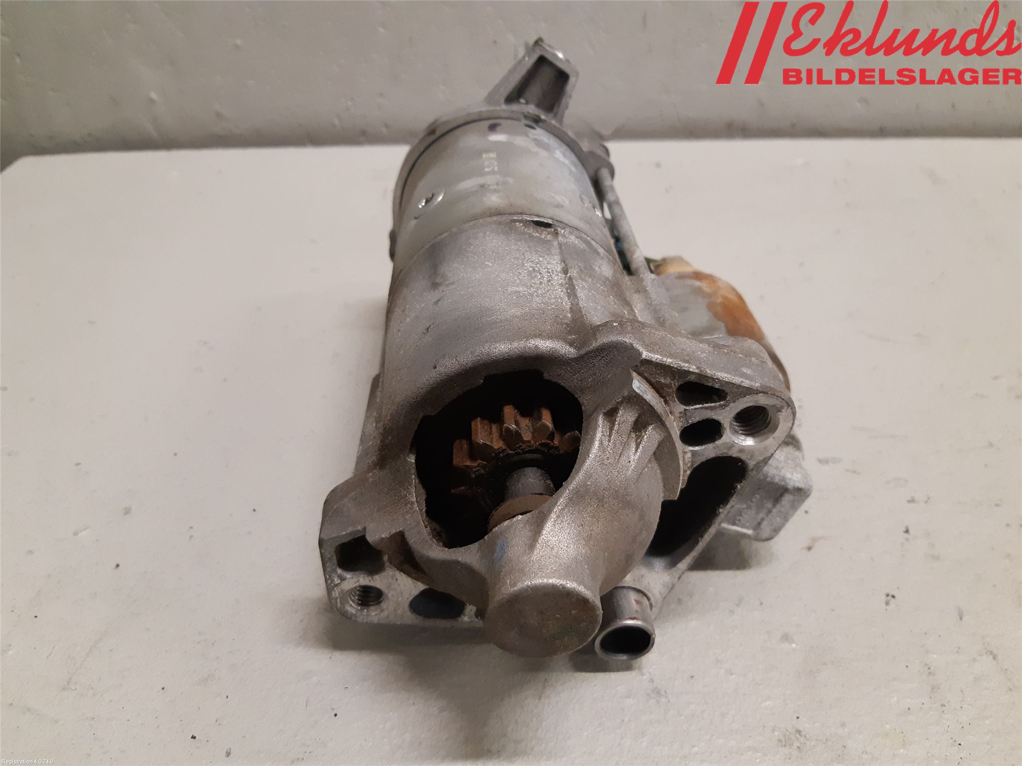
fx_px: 768
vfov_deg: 53.1
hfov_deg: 67.3
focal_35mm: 26
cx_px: 511
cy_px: 383
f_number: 1.7
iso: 250
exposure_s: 1/50
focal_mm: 3.93
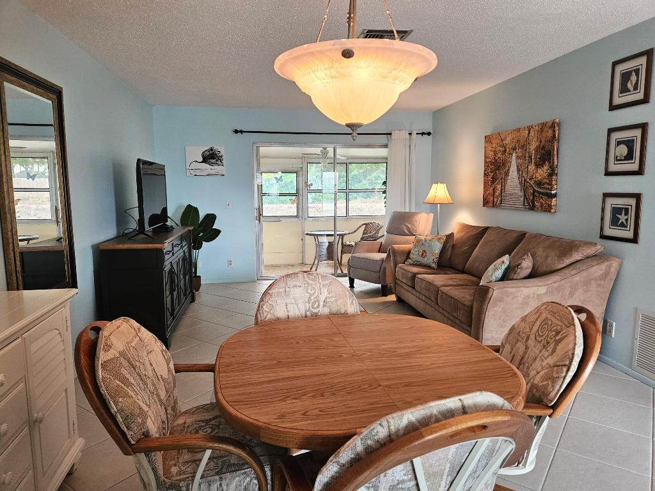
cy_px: 246
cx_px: 328
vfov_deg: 58.9
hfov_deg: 73.9
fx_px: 435
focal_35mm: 23
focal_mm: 5.4
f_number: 1.8
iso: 400
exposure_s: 1/120
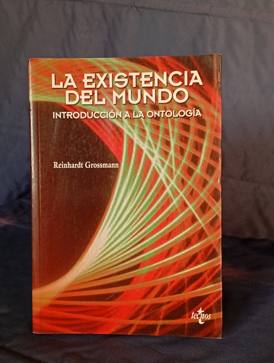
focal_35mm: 43
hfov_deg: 33.7
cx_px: 137
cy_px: 182
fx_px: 453
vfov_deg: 43.8
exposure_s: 1/50
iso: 173
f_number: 1.8
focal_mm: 3.98
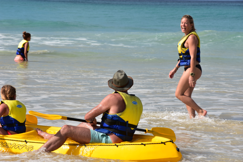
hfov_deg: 12.5
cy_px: 81
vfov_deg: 8.3
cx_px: 122
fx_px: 1114
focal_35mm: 165
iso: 100
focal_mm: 110
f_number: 13
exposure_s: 1/200
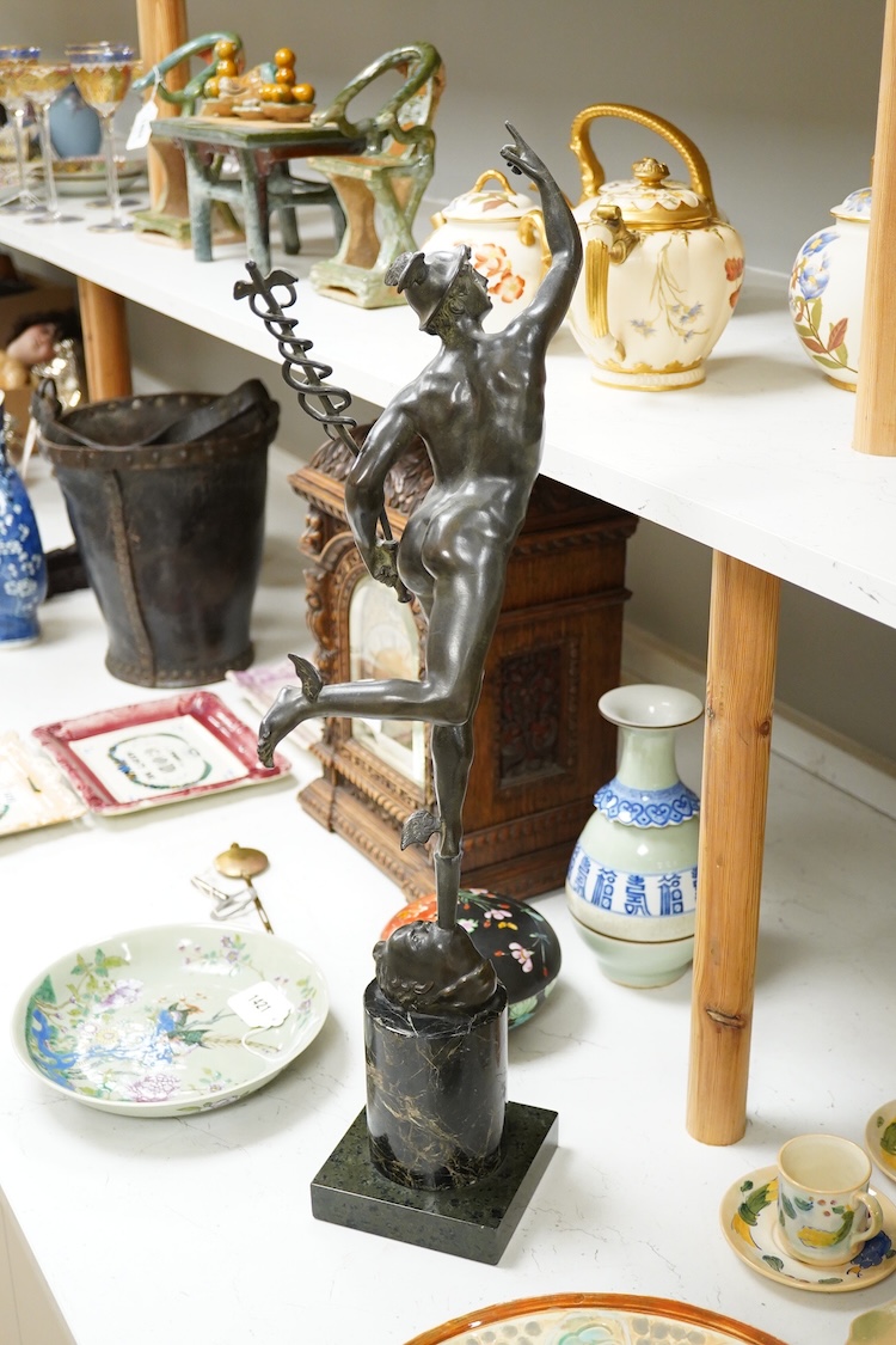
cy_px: 672
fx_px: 1680
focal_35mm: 45
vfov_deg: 43.6
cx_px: 448
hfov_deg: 29.9
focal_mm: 30
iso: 2500
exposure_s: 1/160
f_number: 4
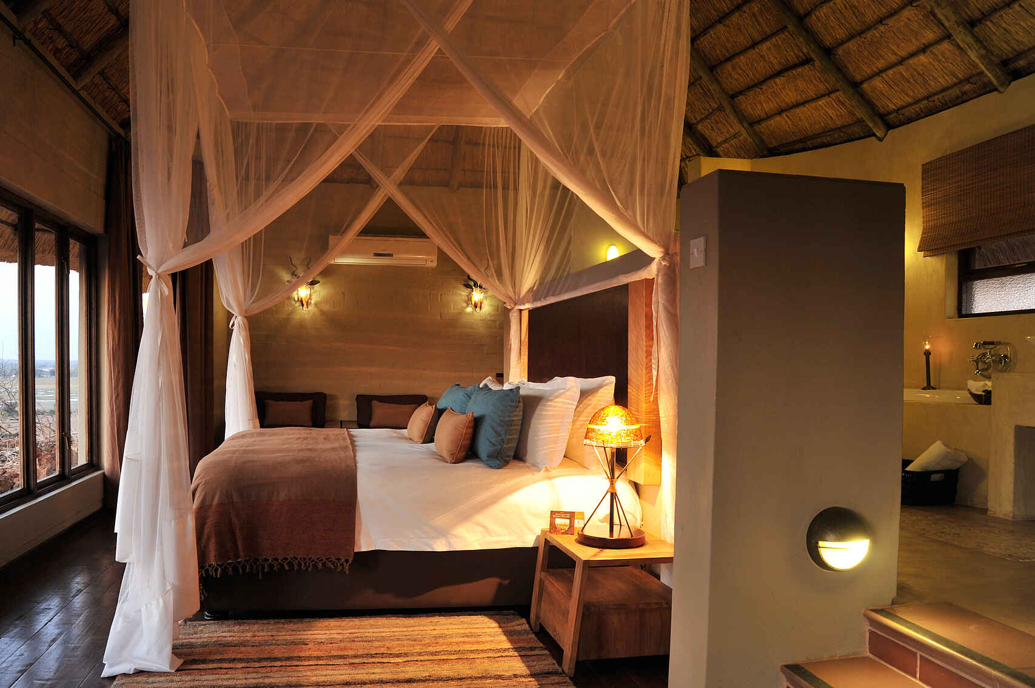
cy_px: 363
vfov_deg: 47.9
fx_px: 776
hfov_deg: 67.2
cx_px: 466
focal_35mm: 27
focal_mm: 24
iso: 250
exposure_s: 1.6
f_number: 10
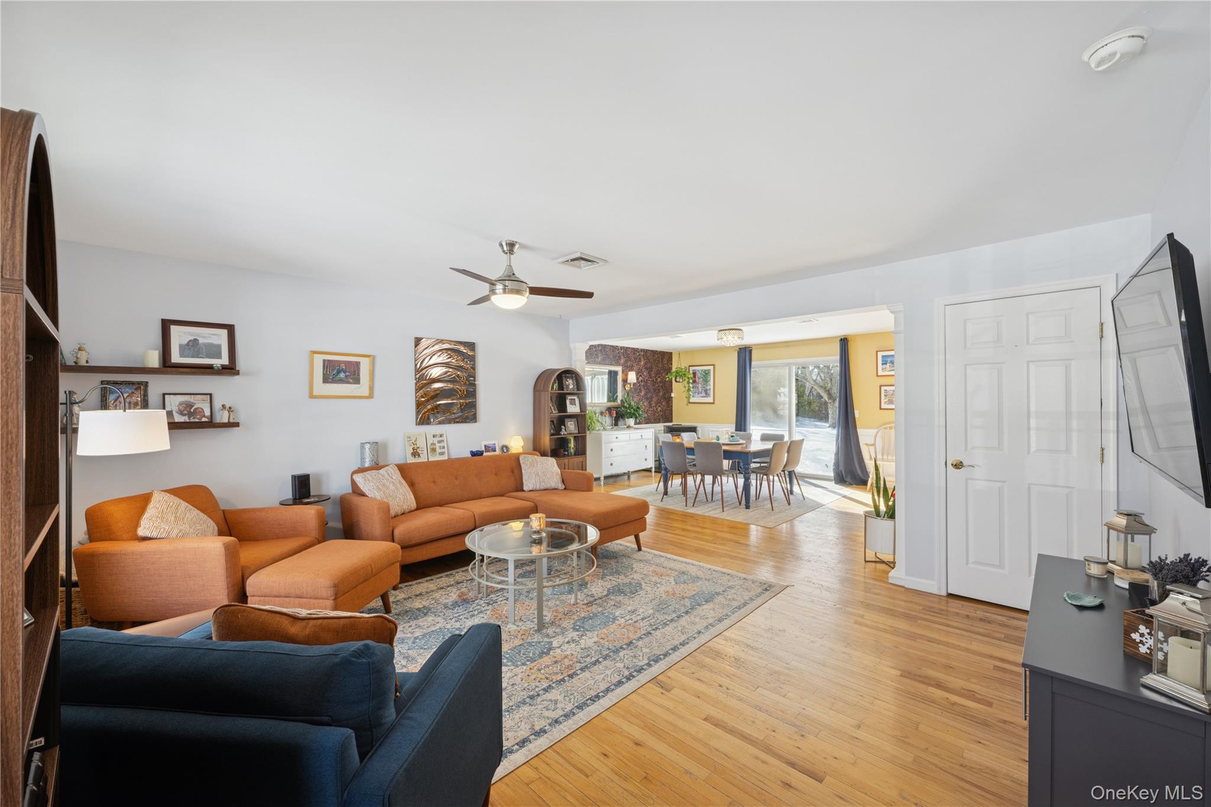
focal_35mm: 14
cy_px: 404
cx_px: 606
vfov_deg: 81.2
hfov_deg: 104.3
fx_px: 471
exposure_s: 1/20
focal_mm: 14
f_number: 11
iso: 400
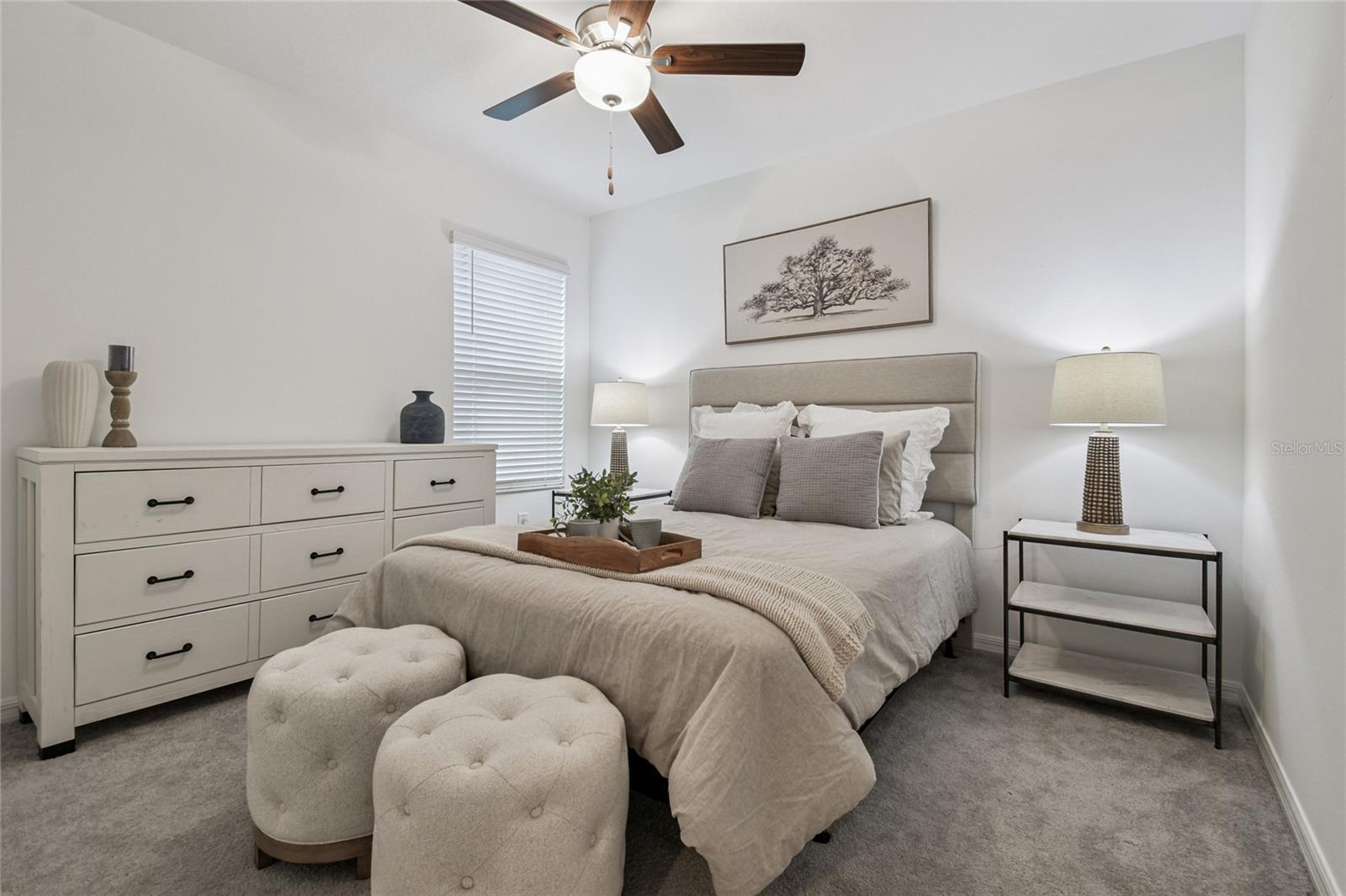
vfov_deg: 77.3
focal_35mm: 15
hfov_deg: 100.4
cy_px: 448
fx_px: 561
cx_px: 673
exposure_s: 1/2.5
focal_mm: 10
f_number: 7.1
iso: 100
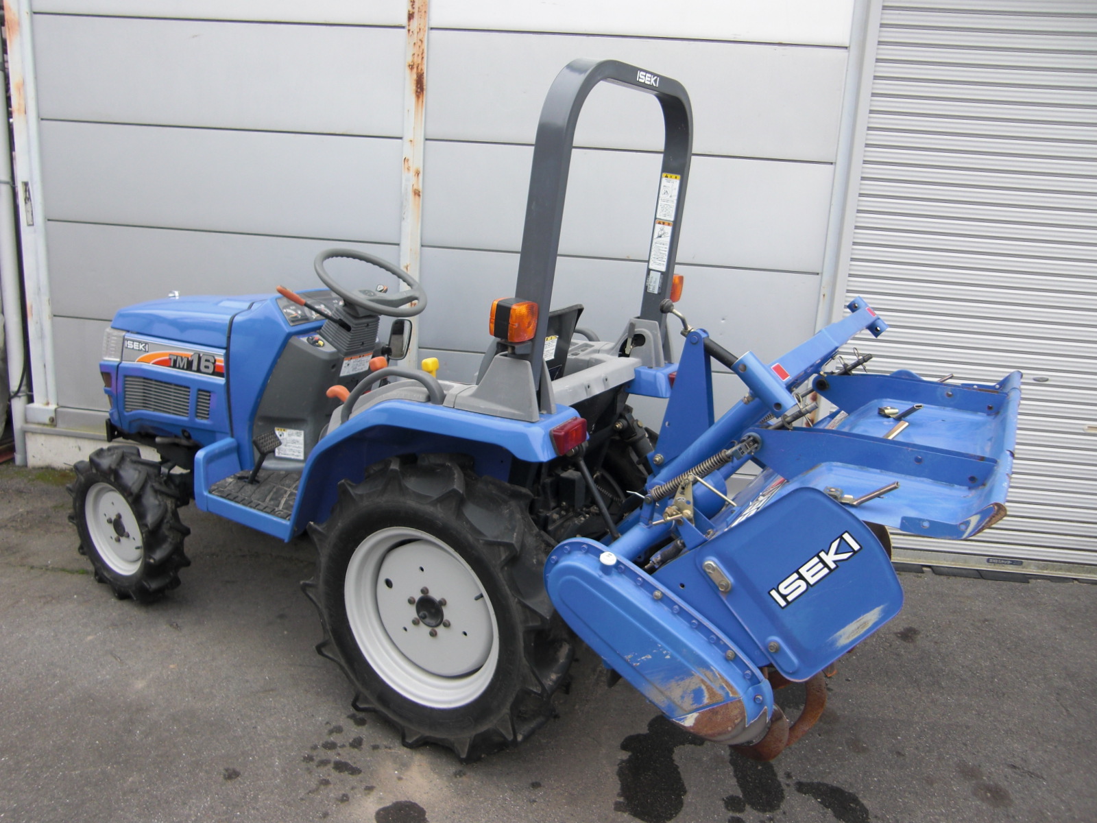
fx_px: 887
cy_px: 412
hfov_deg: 63.4
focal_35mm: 28
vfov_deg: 49.7
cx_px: 548
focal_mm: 4.9
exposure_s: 1/320
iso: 50
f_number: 2.6
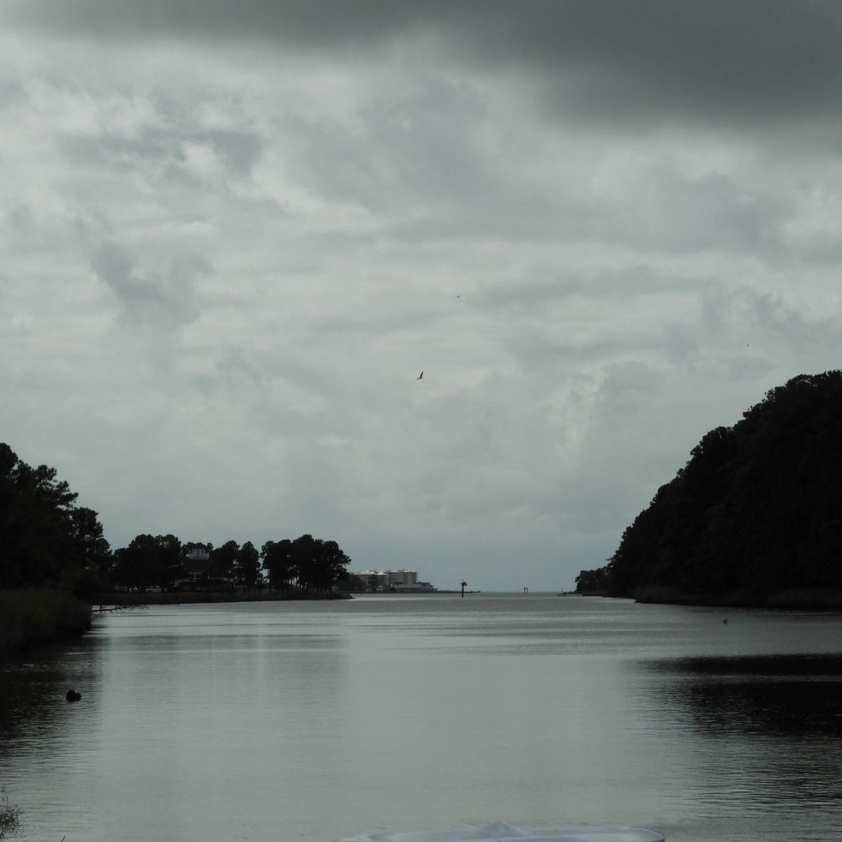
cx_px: 382
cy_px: 382
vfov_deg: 14.2
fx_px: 3385
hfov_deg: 14.2
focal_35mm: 123
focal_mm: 17
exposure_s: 1/1600
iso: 100
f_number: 5.3
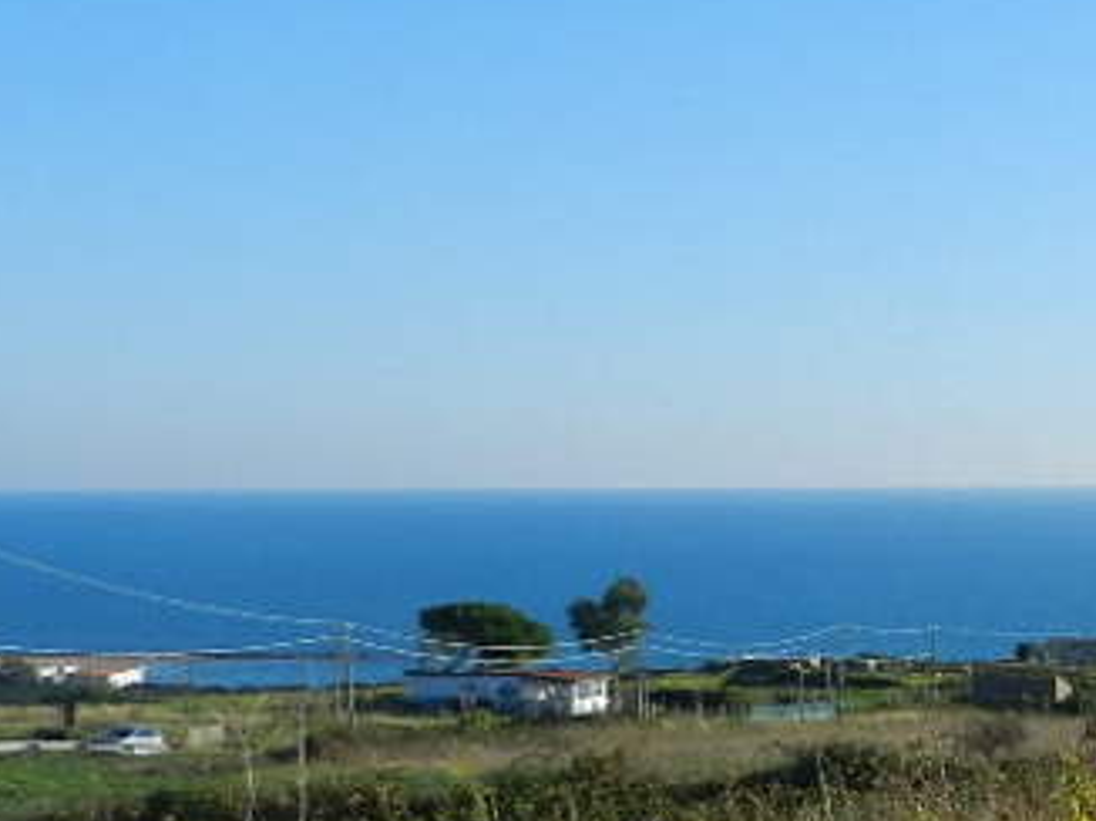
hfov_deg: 20.5
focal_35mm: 86
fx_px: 2721
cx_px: 1493
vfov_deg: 17.1
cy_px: 511
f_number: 5
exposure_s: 1/800
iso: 160
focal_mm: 5
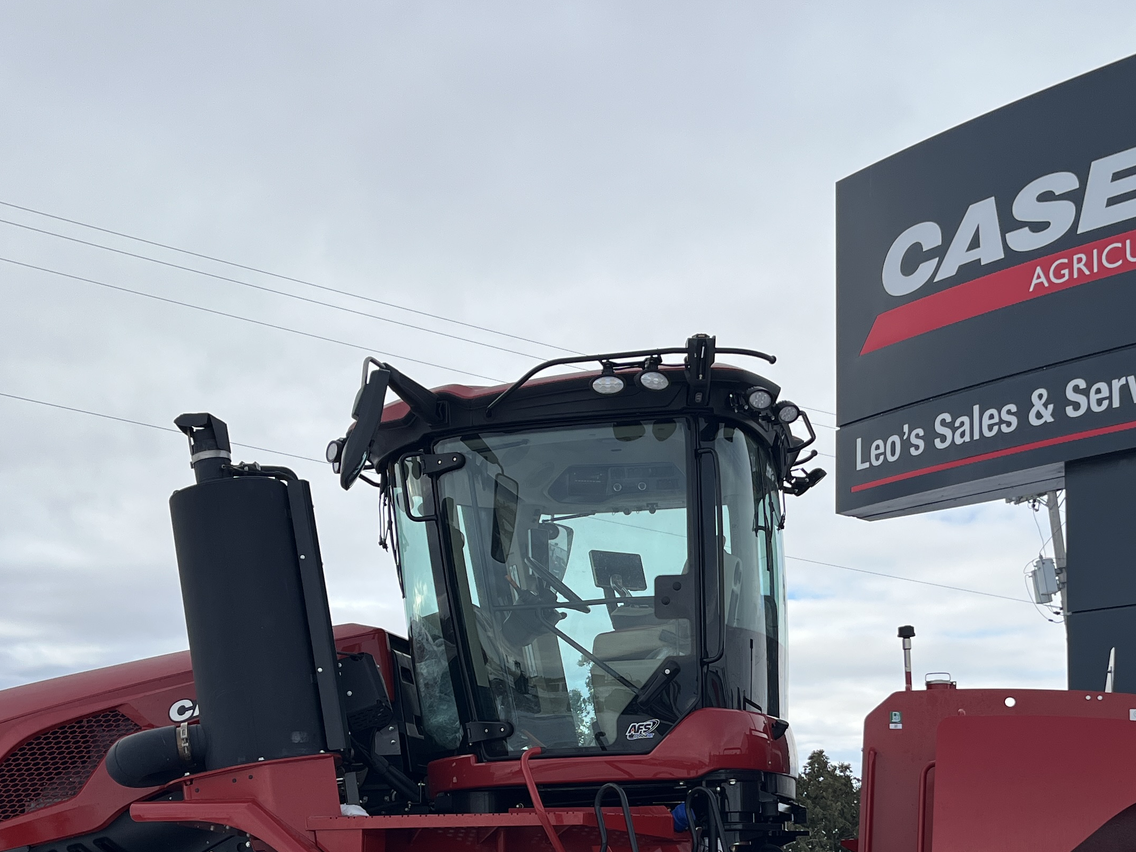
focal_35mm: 49
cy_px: 650
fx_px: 1608
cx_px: 678
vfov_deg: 29.2
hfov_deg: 38.8
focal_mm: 5.1
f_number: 1.6
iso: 50
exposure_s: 1/2463
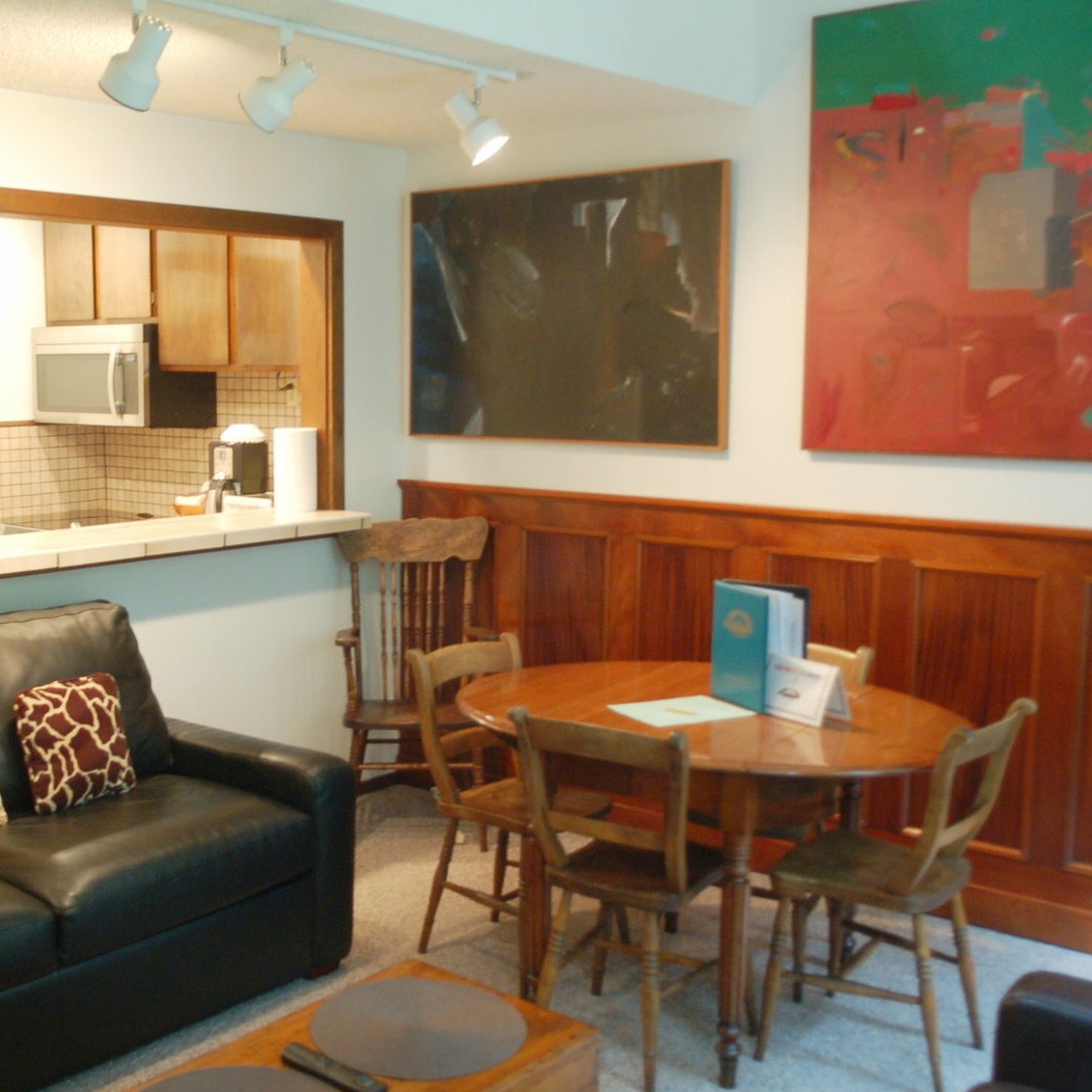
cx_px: 402
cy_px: 550
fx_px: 1451
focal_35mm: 41
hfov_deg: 40.9
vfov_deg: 41.3
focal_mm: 21
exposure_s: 1/20
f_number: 3.2
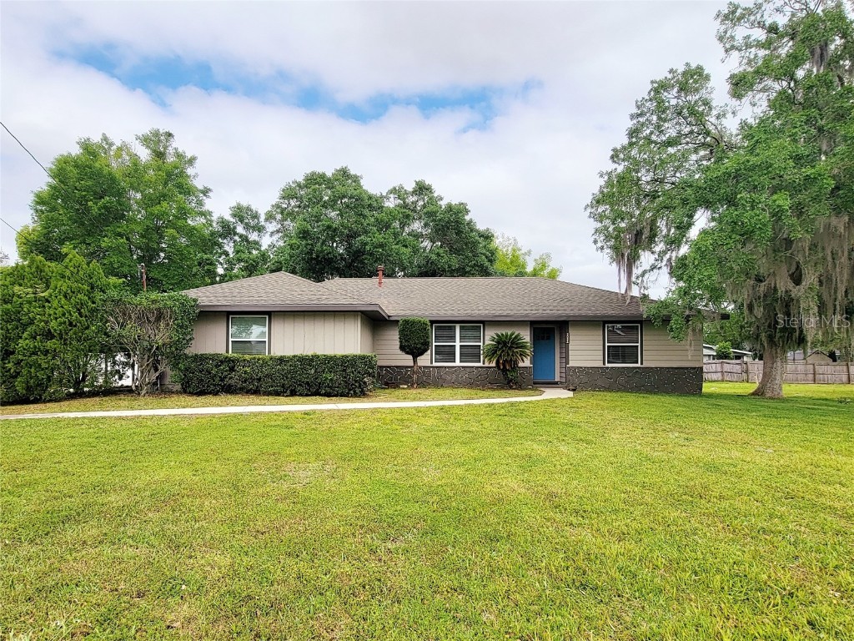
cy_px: 320
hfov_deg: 106.2
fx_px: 321
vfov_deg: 89.9
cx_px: 427
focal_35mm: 13
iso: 50
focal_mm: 2.2
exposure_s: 1/2500
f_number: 2.2
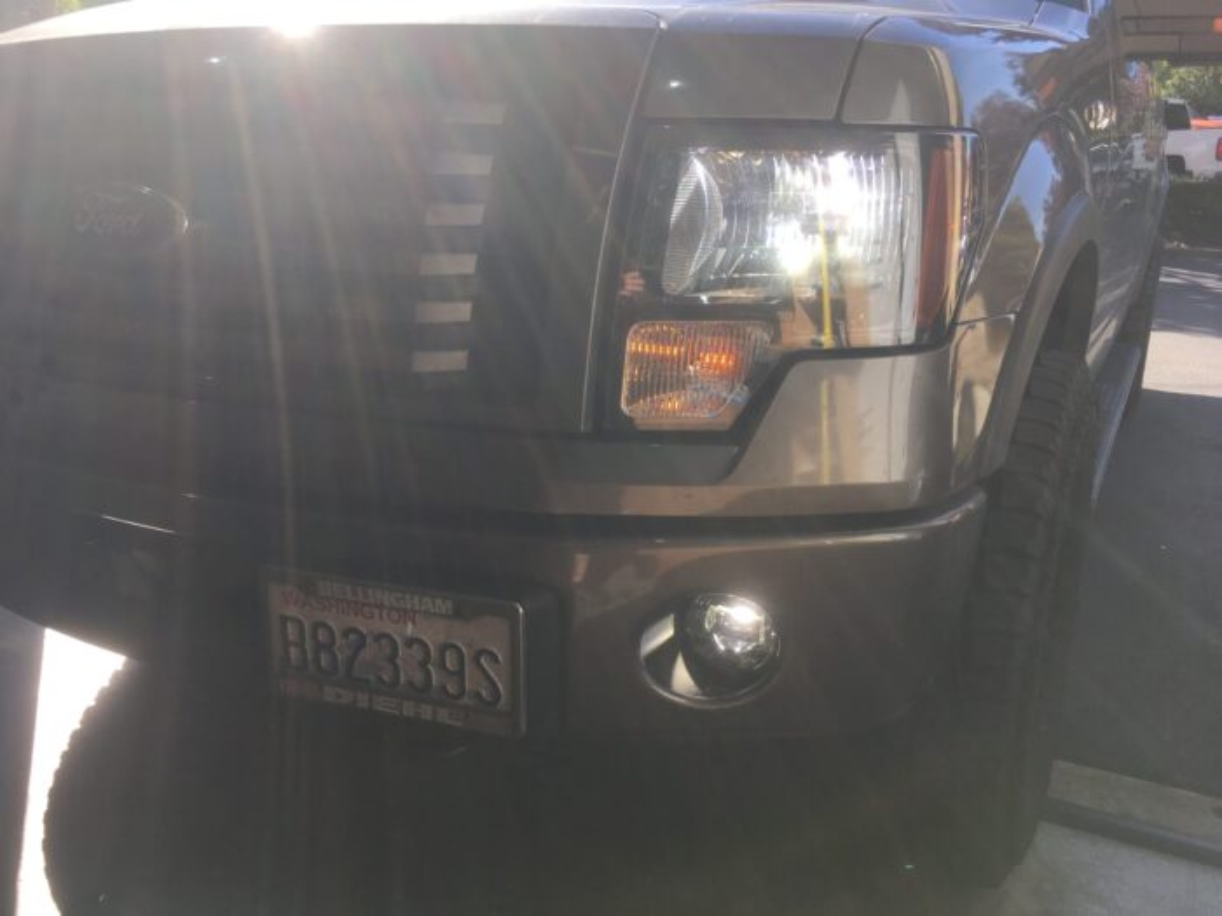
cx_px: 611
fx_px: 1024
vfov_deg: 48.2
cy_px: 458
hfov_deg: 61.7
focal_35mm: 29
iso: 25
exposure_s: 1/444
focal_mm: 4.15
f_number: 2.2
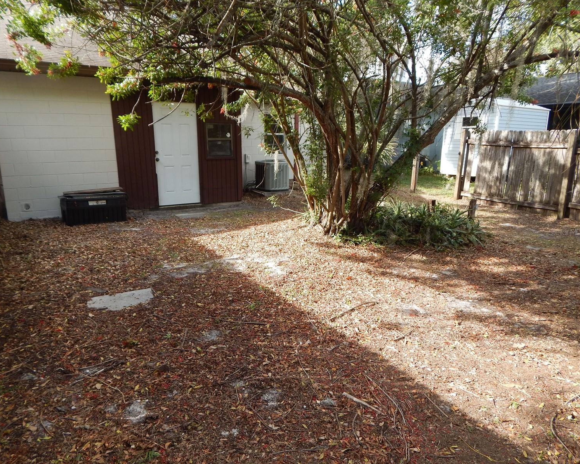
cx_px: 275
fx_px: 395
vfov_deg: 60.9
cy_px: 232
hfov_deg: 72.5
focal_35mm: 23
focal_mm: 4
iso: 125
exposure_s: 1/200
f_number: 3
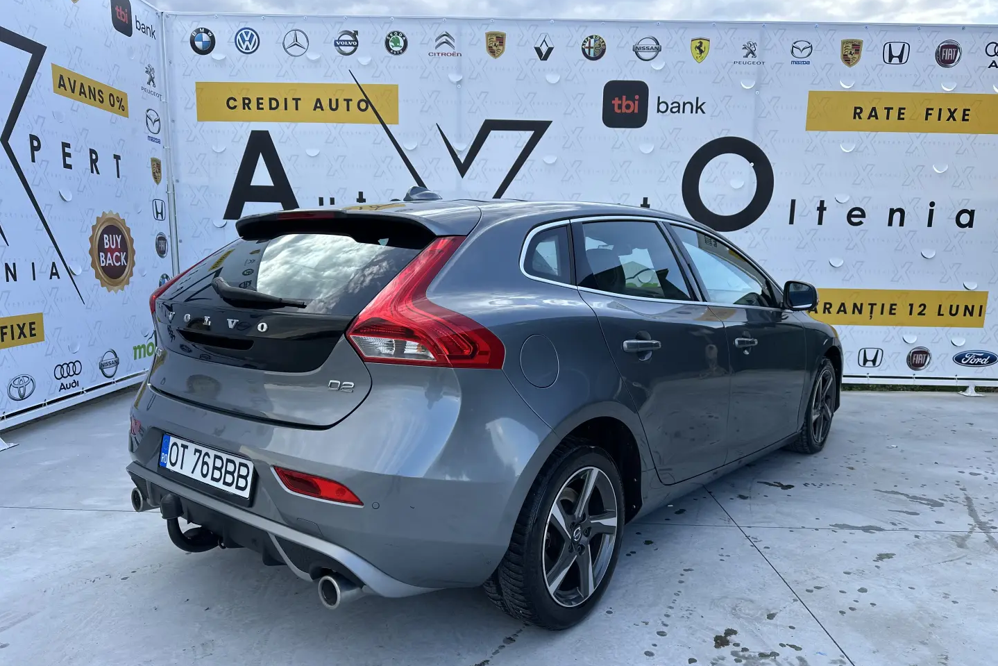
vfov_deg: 51.2
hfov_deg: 71.5
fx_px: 693
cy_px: 370
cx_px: 499
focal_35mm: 25
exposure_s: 1/1119
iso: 80
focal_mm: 6.86
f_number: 1.78
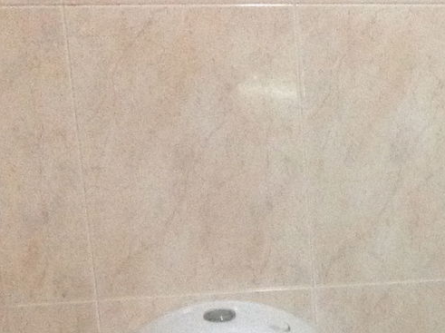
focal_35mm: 114
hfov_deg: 16.3
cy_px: 425
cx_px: 593
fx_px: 1464
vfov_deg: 12.6
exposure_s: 1/15
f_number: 2.4
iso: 400
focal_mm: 4.28
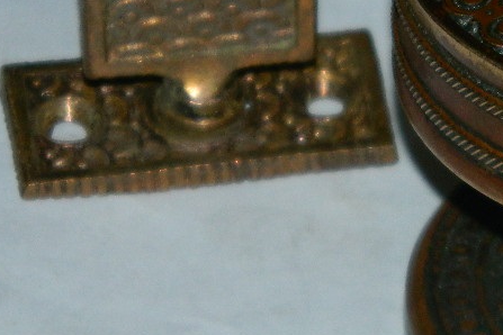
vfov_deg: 2.1
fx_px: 9263
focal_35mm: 663
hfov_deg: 3.1
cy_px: 106
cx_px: 419
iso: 200
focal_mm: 50
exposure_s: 1/100
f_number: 5.6
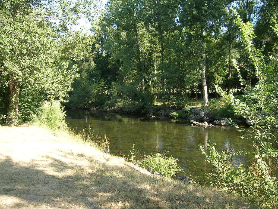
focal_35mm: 35
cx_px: 139
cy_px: 104
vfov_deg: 40.7
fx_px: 281
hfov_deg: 52.6
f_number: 2.8
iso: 50
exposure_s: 1/184
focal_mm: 5.4
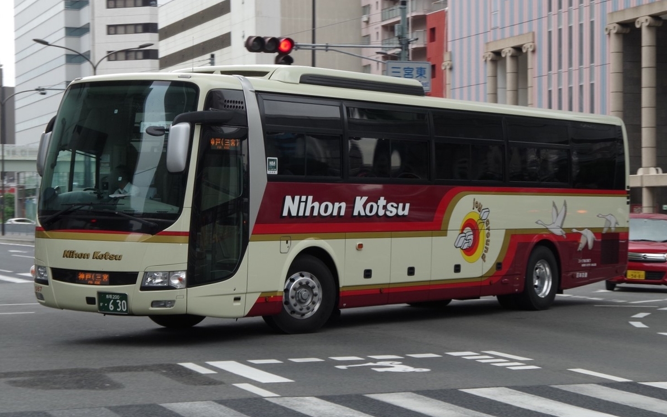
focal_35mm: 74
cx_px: 335
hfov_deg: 27.8
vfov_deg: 17.6
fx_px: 1345
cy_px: 200
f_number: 9
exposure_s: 1/200
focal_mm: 48
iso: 400
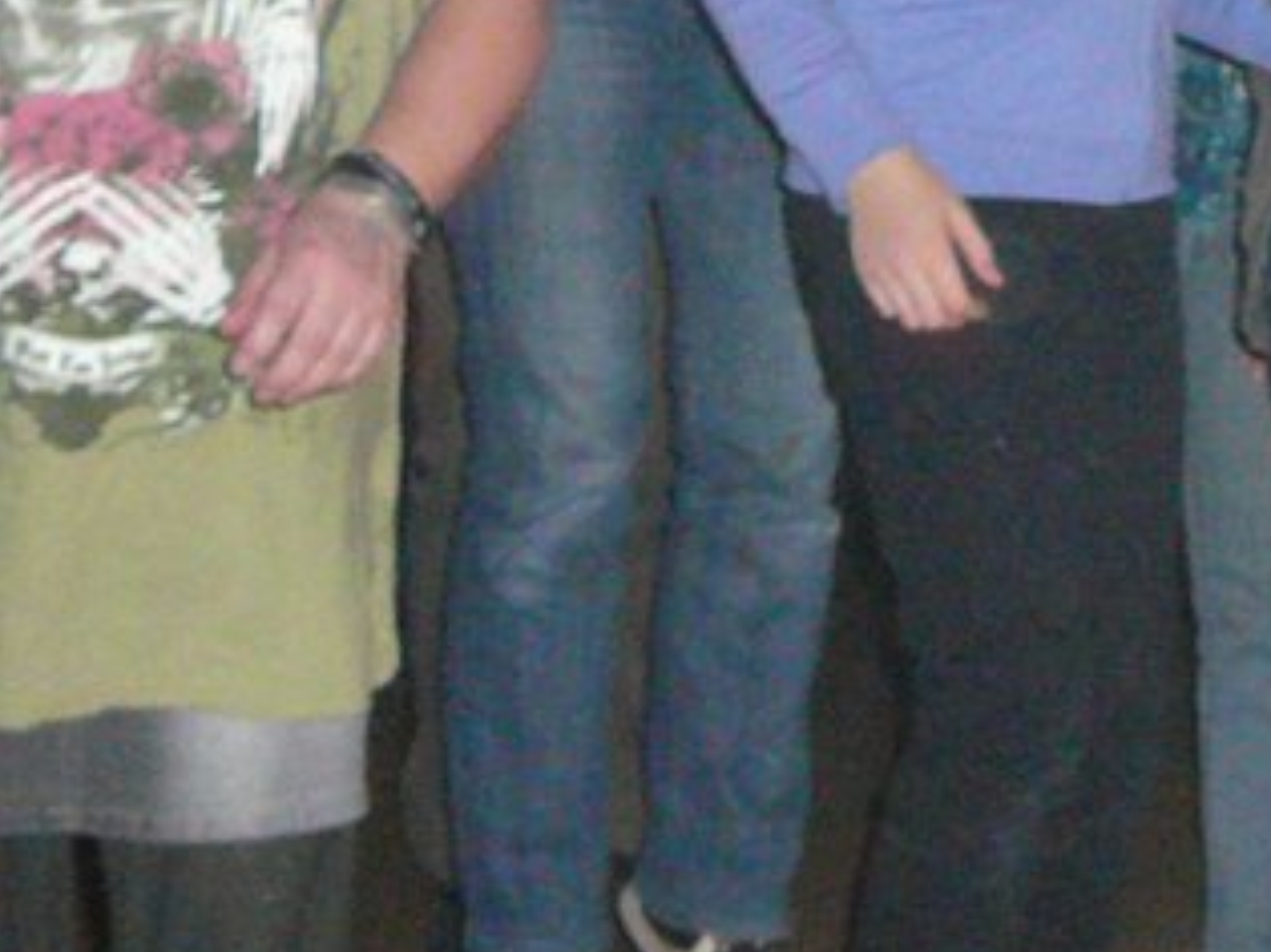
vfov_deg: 13.3
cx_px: 1626
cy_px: 254
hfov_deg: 16.8
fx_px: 4074
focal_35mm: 111
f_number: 2.8
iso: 400
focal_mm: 5.2
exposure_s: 1/30
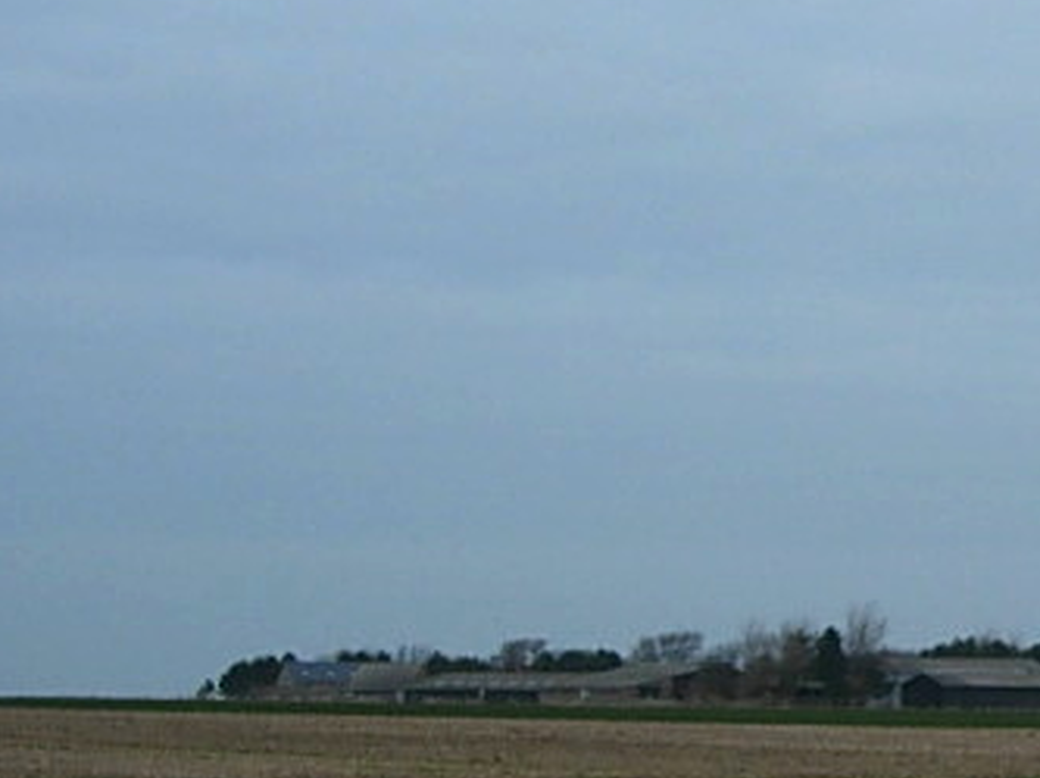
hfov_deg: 15.6
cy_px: 600
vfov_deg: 12.6
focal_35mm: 117
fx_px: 3511
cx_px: 1515
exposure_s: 1/1024
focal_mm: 7.8
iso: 64
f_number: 2.8
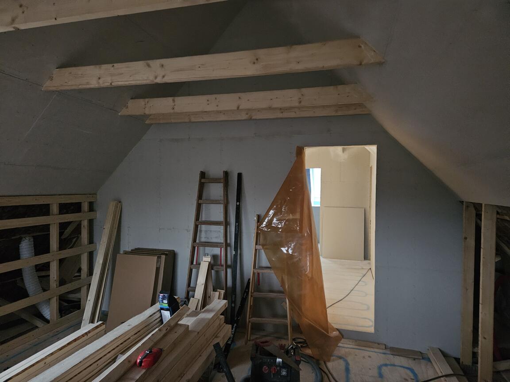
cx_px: 255
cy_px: 191
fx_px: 339
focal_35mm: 23
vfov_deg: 58.9
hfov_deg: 73.9
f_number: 1.8
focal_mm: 5.4
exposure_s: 1/25
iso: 1250
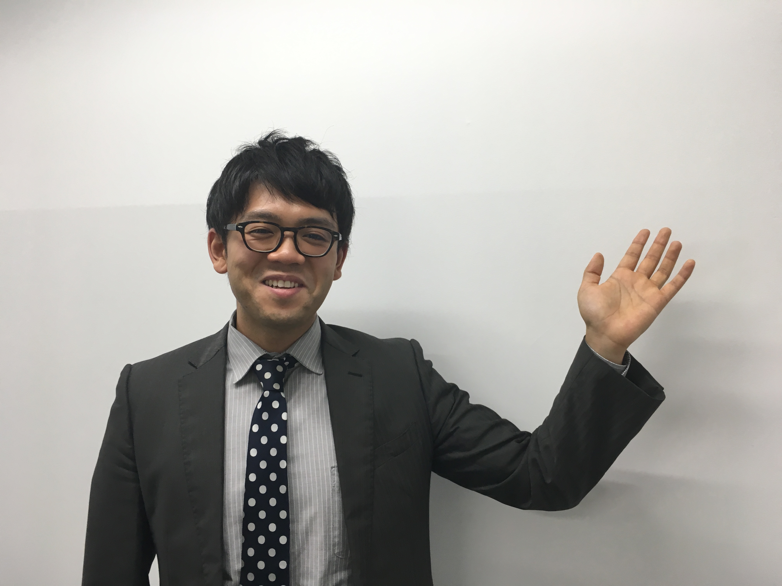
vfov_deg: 48.2
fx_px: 655
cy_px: 293
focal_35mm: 29
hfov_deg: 61.7
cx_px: 391
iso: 25
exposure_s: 1/30
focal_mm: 4.15
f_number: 2.2
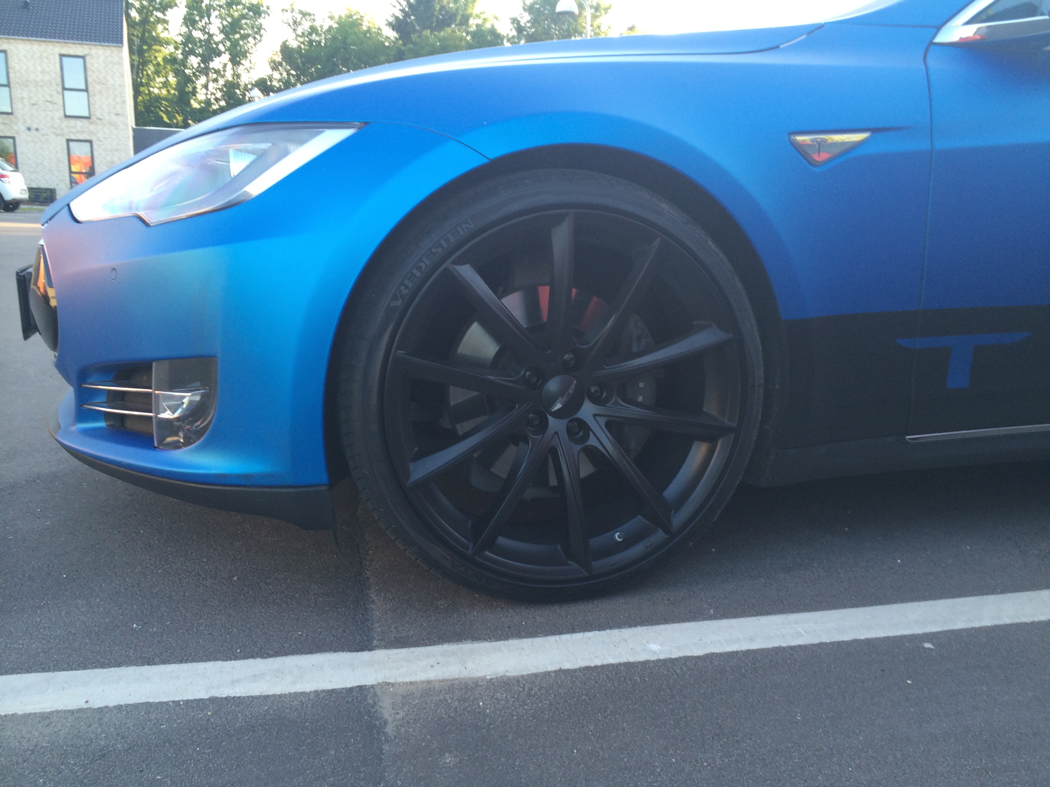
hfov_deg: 60.0
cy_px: 394
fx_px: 910
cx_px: 525
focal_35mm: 30
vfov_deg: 46.8
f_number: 2.2
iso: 40
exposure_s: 1/120
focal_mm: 4.12
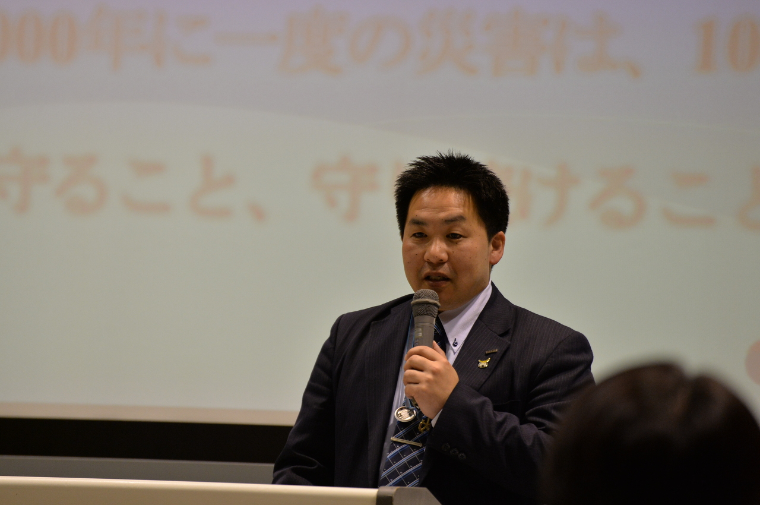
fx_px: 4639
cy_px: 252
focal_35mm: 220
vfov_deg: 6.2
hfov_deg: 9.4
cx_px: 380
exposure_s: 1/125
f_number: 6.3
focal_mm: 220
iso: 1600
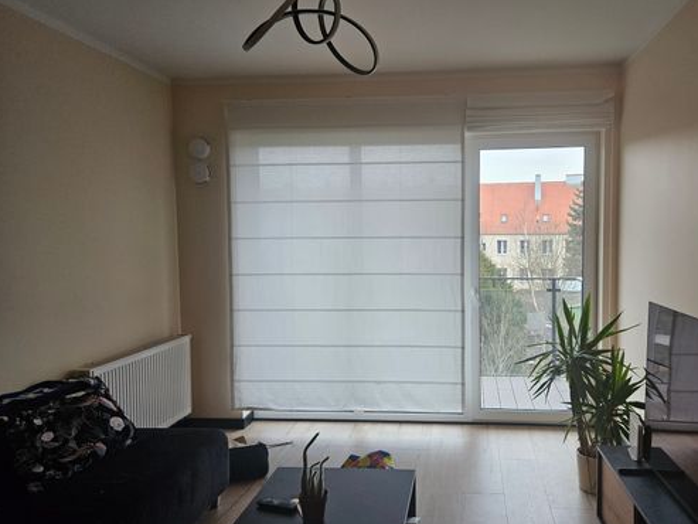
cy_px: 269
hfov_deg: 62.9
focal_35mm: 28
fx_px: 565
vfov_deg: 49.8
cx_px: 416
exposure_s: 1/100
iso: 160
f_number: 1.8
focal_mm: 5.4
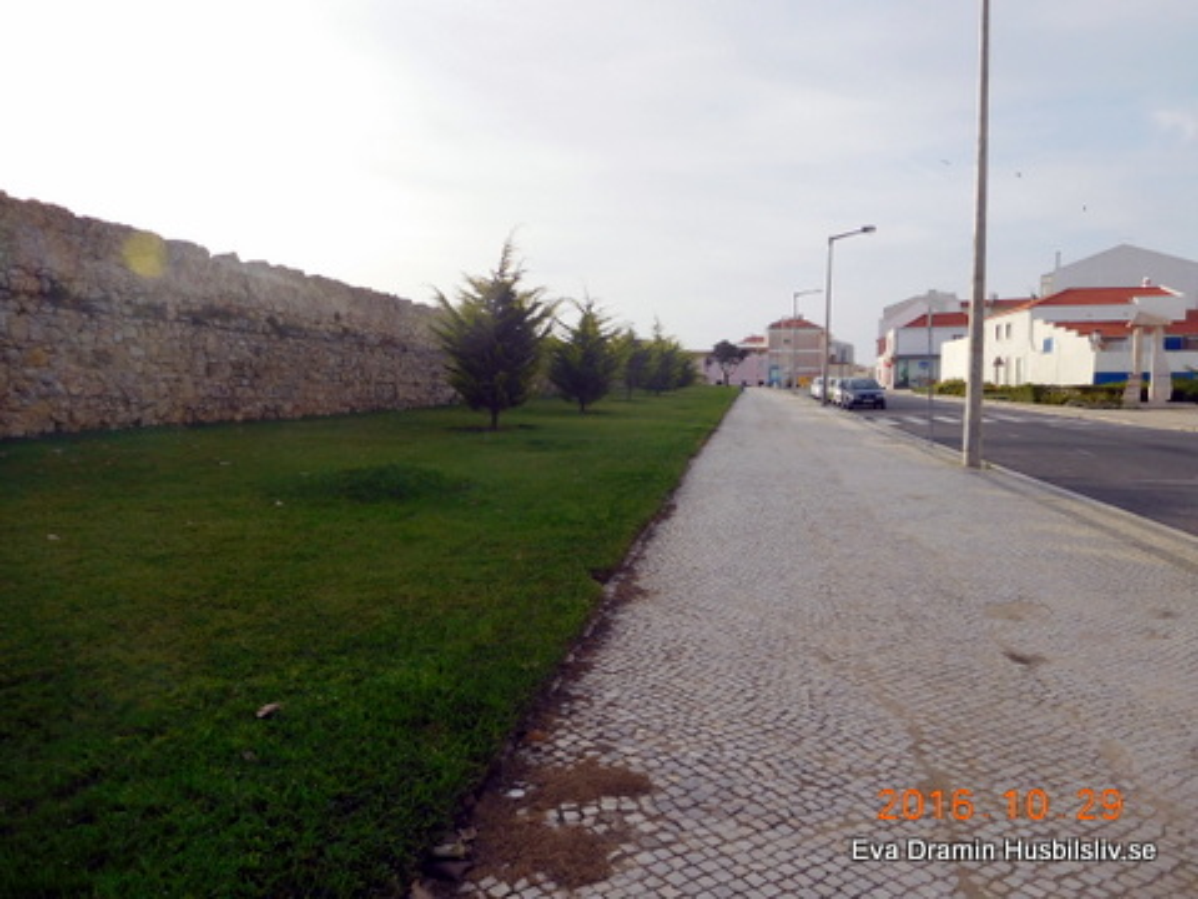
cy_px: 450
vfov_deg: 54.9
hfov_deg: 69.4
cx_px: 599
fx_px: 865
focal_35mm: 25
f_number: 3.4
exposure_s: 1/1000
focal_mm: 4.5
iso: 125
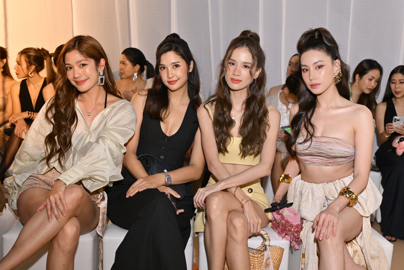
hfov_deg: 47.4
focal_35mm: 41
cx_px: 202
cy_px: 135
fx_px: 460
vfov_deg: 32.6
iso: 3200
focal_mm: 41
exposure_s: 1/80
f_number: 4
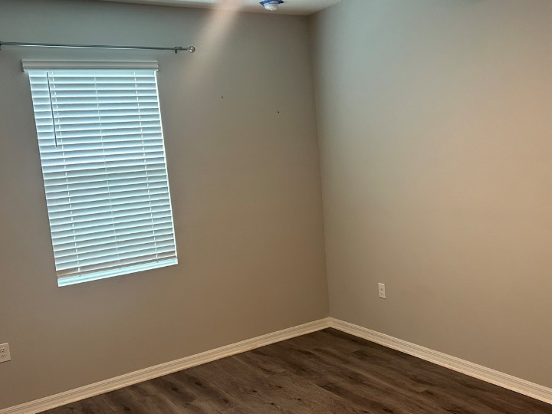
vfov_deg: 38.7
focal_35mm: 37
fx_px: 590
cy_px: 220
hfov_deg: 50.1
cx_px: 298
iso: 160
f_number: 1.5
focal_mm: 5.7
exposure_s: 1/60
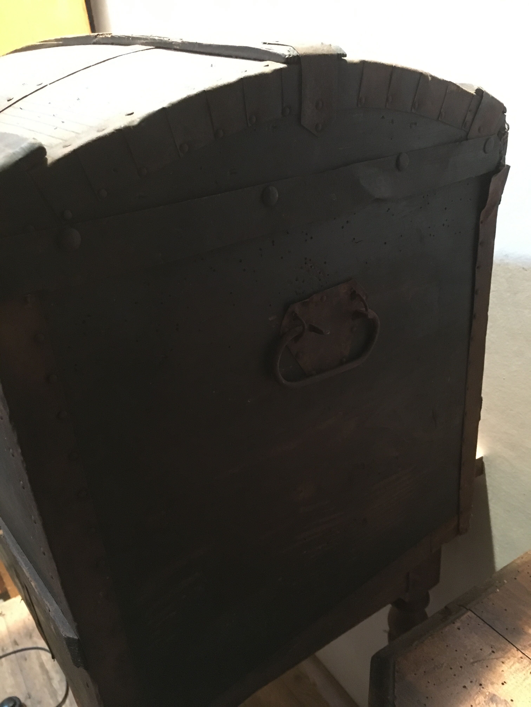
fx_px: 593
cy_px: 354
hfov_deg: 48.2
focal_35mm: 29
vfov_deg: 61.7
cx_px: 266
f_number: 2.2
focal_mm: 4.15
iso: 500
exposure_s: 1/17
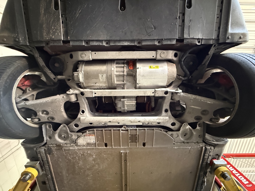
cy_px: 96
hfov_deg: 102.1
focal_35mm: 14
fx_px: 103
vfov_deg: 85.7
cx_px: 128
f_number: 2.2
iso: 1250
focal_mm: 2.22
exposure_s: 1/60
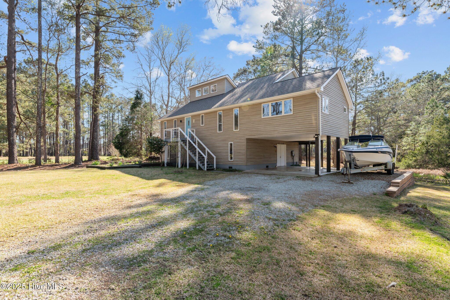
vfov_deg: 67.4
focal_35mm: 18
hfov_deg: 90.0
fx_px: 225
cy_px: 150
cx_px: 225
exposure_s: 1/100
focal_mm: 18
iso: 160
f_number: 9
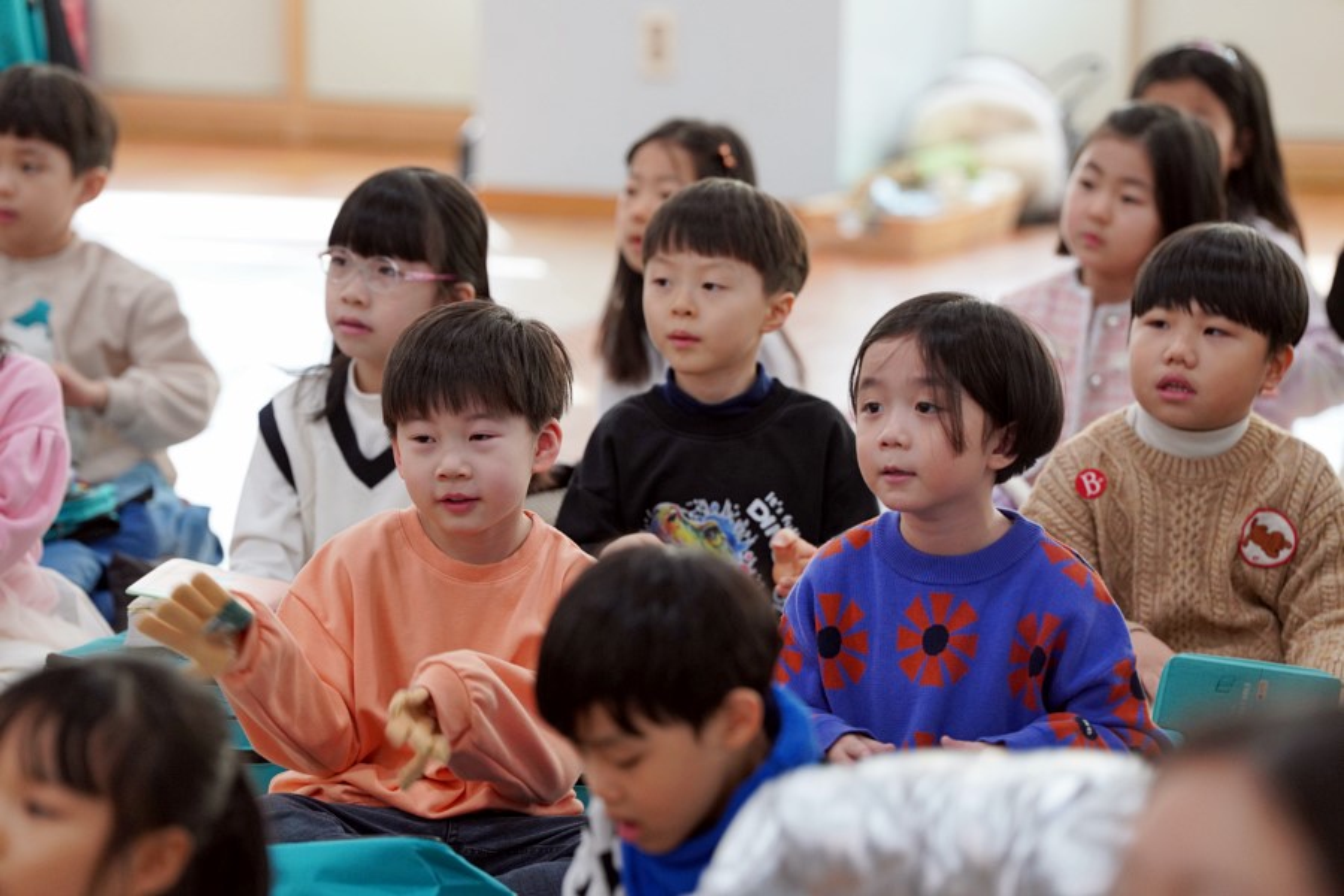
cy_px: 448
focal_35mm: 178
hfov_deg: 11.5
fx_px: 6645
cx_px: 672
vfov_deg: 7.7
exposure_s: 1/200
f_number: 4
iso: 1600
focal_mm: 178
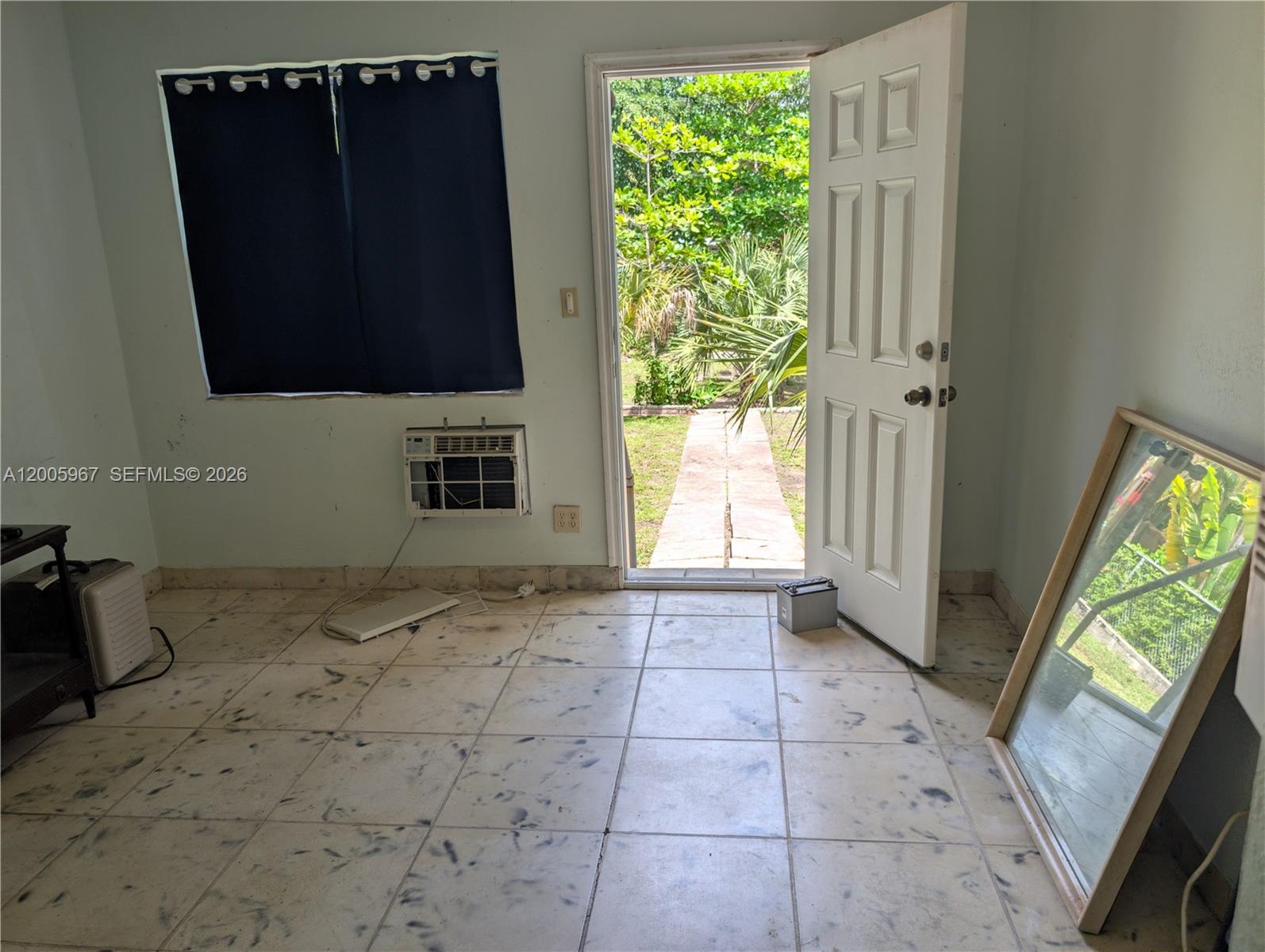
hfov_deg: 71.5
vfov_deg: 56.9
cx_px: 632
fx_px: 878
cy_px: 476
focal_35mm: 24
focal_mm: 6.9
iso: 24
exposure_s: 1/335
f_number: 1.68
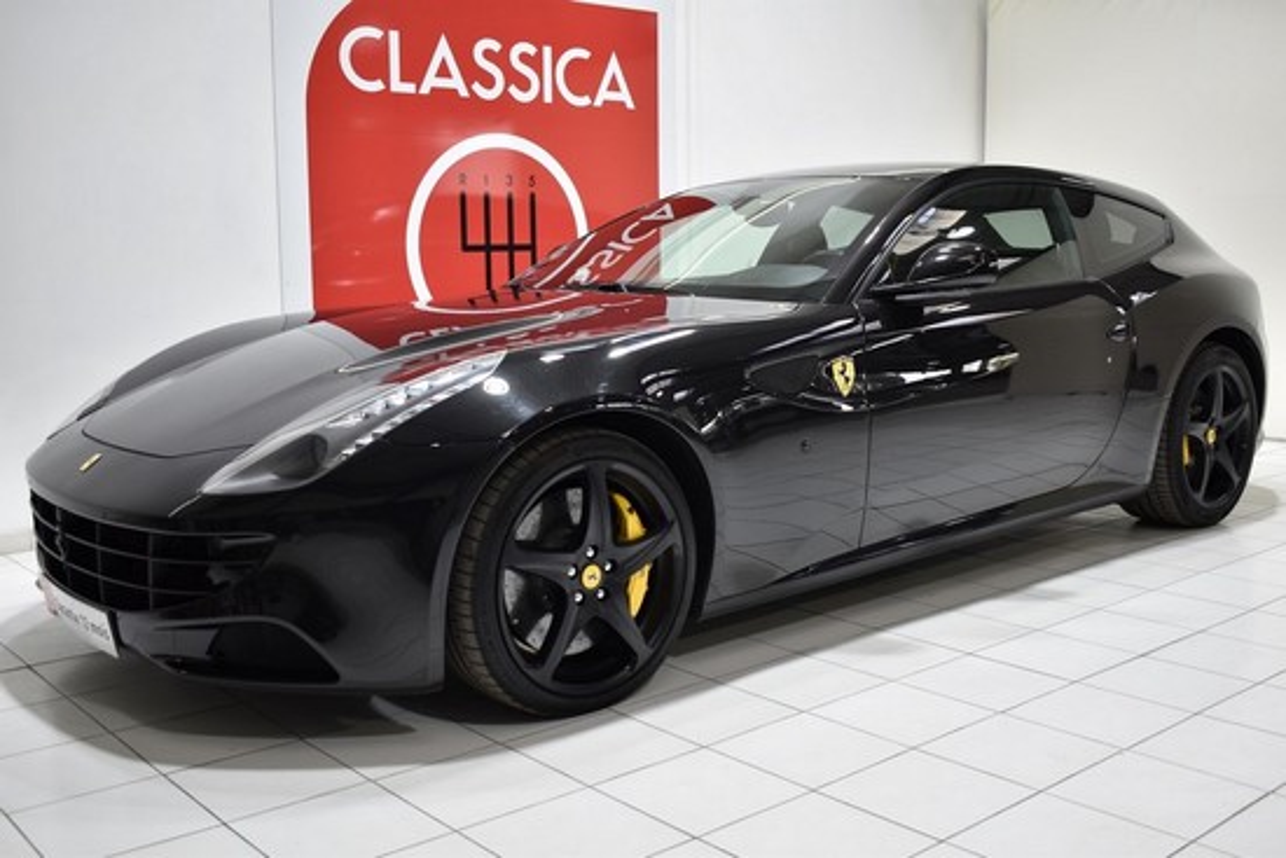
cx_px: 643
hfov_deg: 53.1
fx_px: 1286
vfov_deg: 36.9
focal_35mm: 36
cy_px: 429
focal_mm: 24
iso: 100
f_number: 4
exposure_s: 1/20
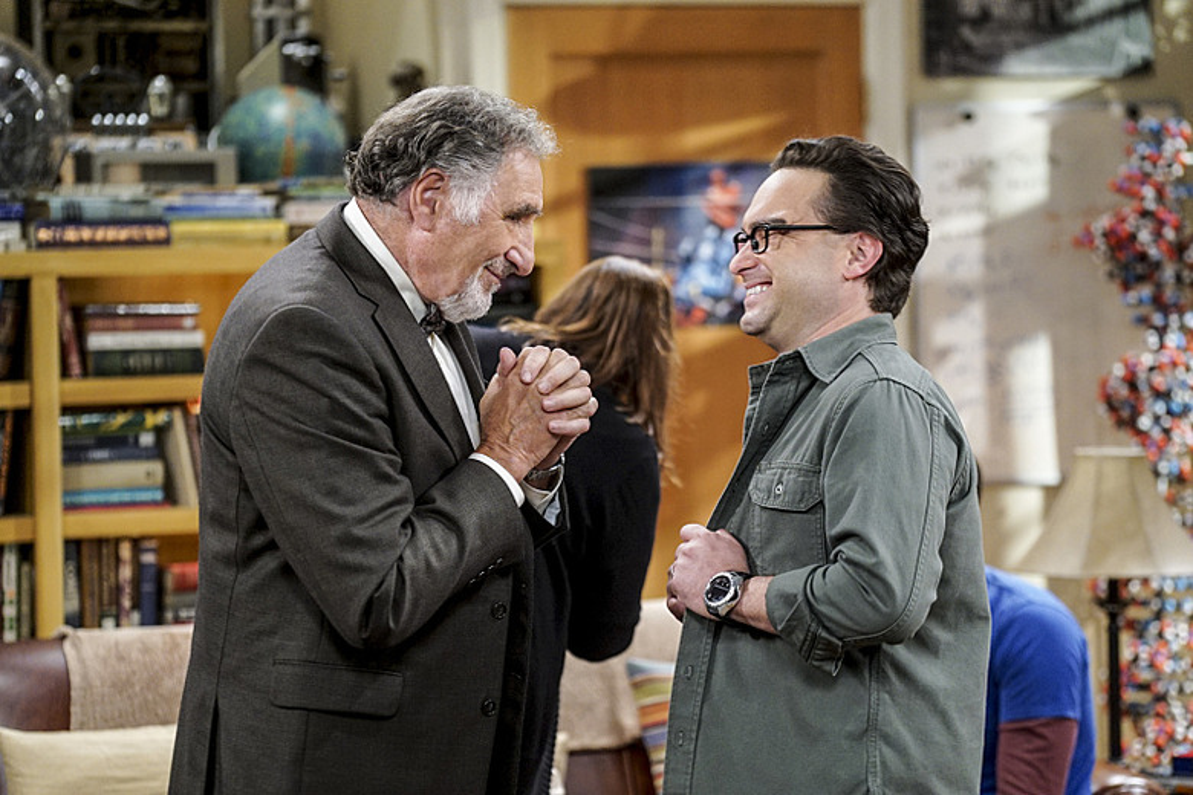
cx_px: 596
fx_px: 4805
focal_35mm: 145
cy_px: 398
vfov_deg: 9.5
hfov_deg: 14.2
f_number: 4
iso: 3200
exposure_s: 1/160
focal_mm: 145
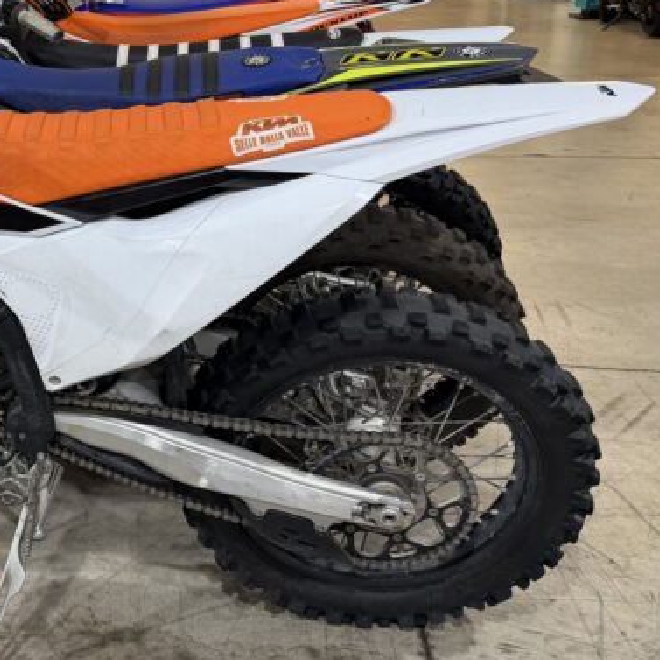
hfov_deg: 33.8
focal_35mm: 45
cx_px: -23
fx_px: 971
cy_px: 207
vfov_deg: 37.1
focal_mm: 6.76
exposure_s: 1/120
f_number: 1.78
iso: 160
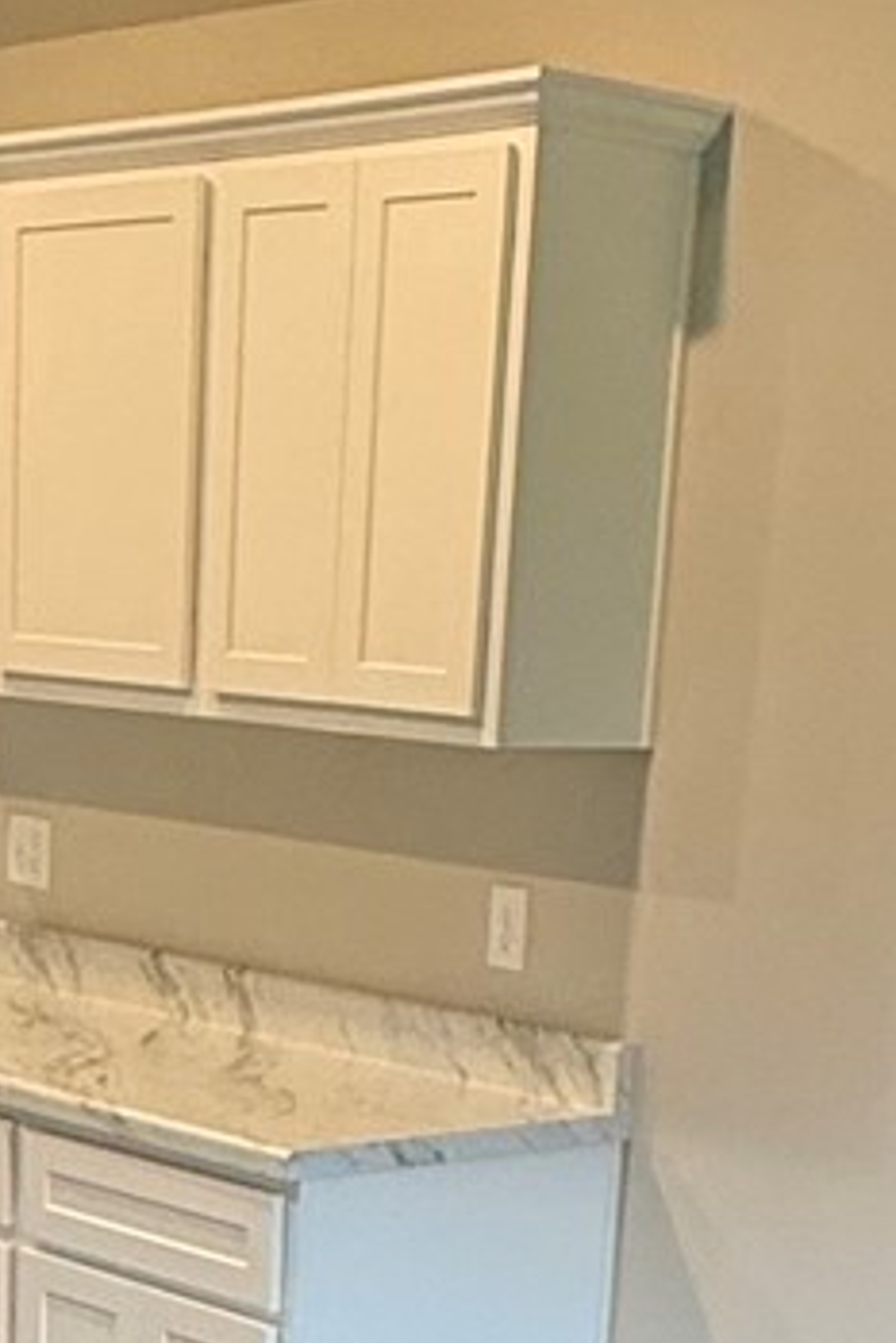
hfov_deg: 17.1
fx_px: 2983
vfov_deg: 23.5
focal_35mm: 80
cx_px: 323
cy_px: 1555
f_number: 2.2
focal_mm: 2.22
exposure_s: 1/120
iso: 250
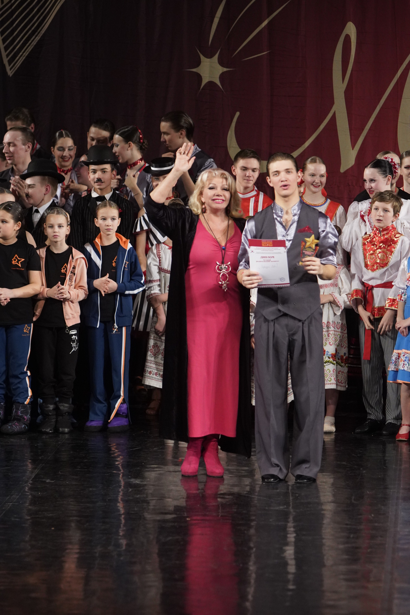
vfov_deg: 8.9
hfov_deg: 5.9
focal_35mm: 232
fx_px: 3963
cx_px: 205
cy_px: 308
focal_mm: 155
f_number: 2.8
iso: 2500
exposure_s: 1/500
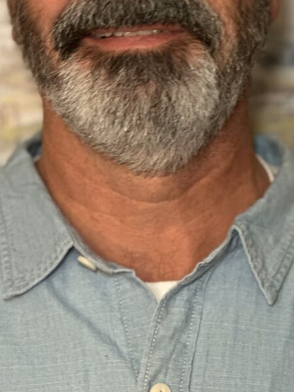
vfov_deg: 14.9
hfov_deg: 11.3
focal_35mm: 131
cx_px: 131
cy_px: 63
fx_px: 1485
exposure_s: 1/15
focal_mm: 9
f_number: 2.8
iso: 640
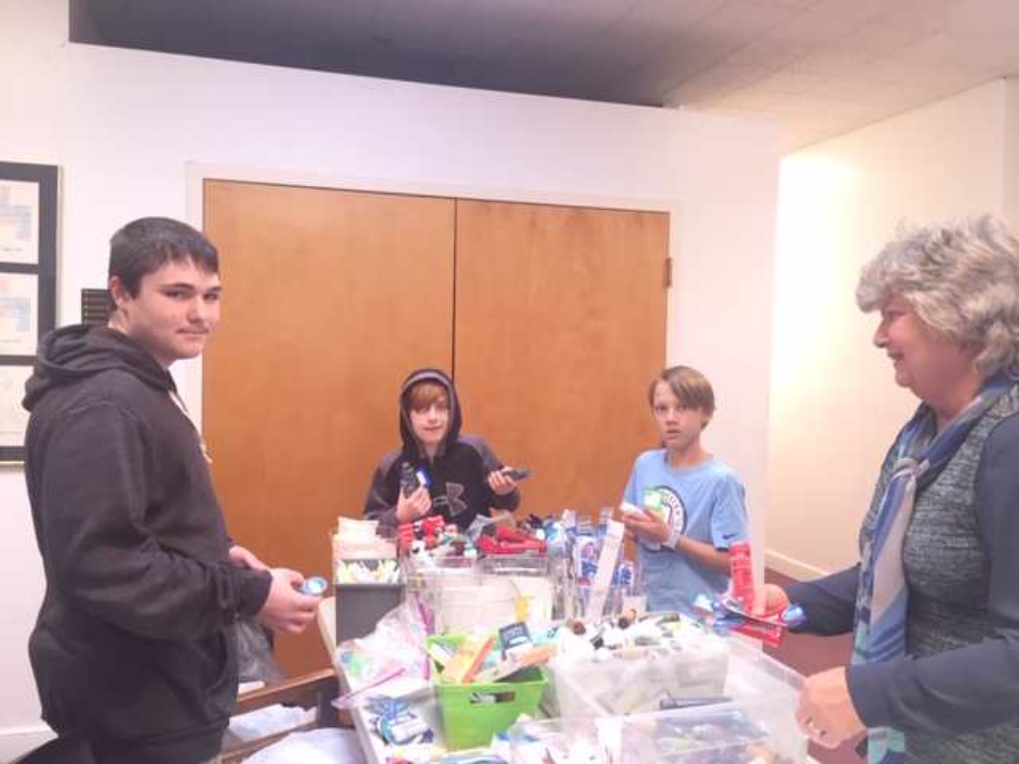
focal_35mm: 29
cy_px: 382
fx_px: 854
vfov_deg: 48.2
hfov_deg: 61.7
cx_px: 510
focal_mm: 4.15
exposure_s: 1/30
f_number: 2.2
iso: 100
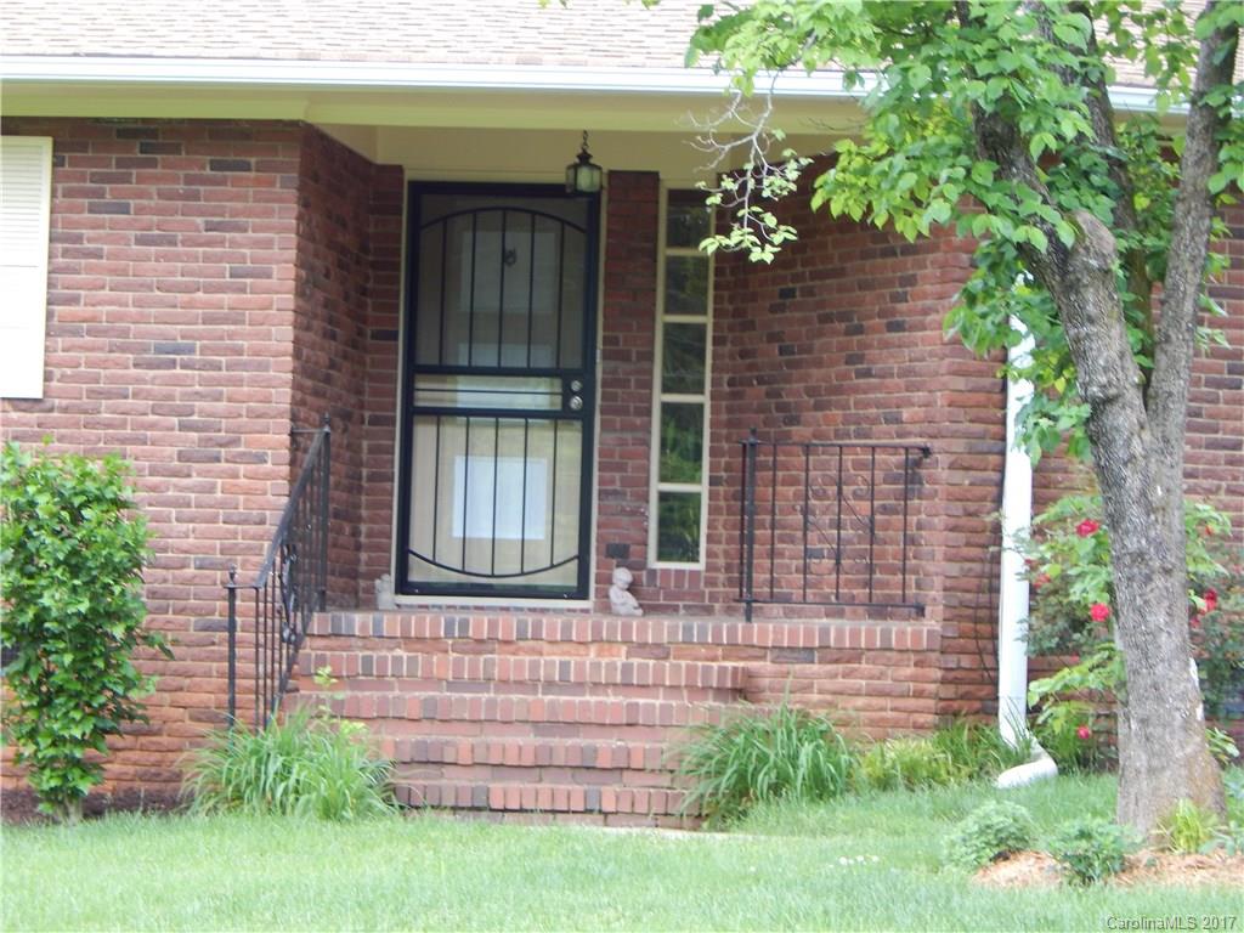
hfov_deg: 14.0
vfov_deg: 10.5
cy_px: 466
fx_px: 5067
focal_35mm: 141
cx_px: 622
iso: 140
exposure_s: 1/30
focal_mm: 25.3
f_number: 4.9
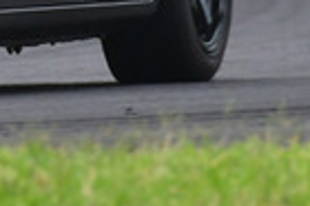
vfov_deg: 0.4
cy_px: -352
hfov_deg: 0.6
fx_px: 31024
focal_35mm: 3607
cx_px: -447
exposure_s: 1/640
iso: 1000
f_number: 10
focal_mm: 420
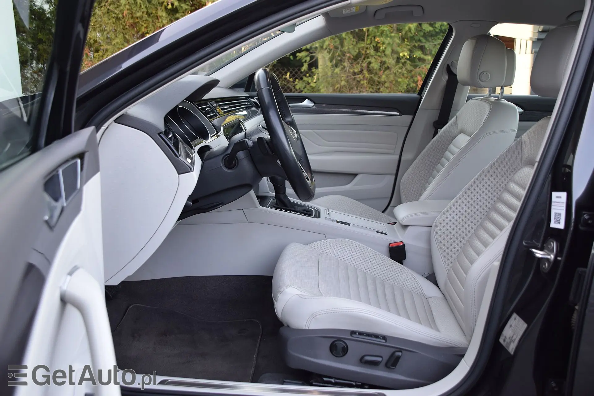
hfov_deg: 57.2
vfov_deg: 40.0
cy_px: 198
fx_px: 544
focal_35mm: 33
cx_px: 297
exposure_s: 1/80
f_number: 4.5
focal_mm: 22
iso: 320
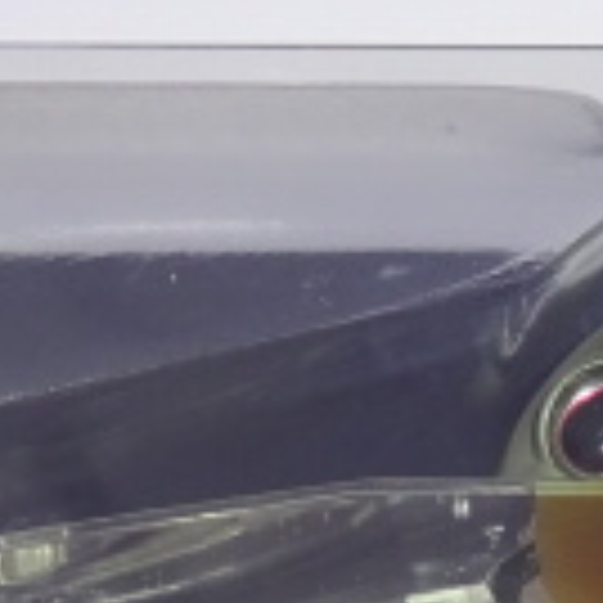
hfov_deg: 11.0
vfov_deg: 11.1
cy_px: 585
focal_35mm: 156
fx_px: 3074
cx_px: 680
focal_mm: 6.37
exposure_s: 1/40
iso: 800
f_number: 4
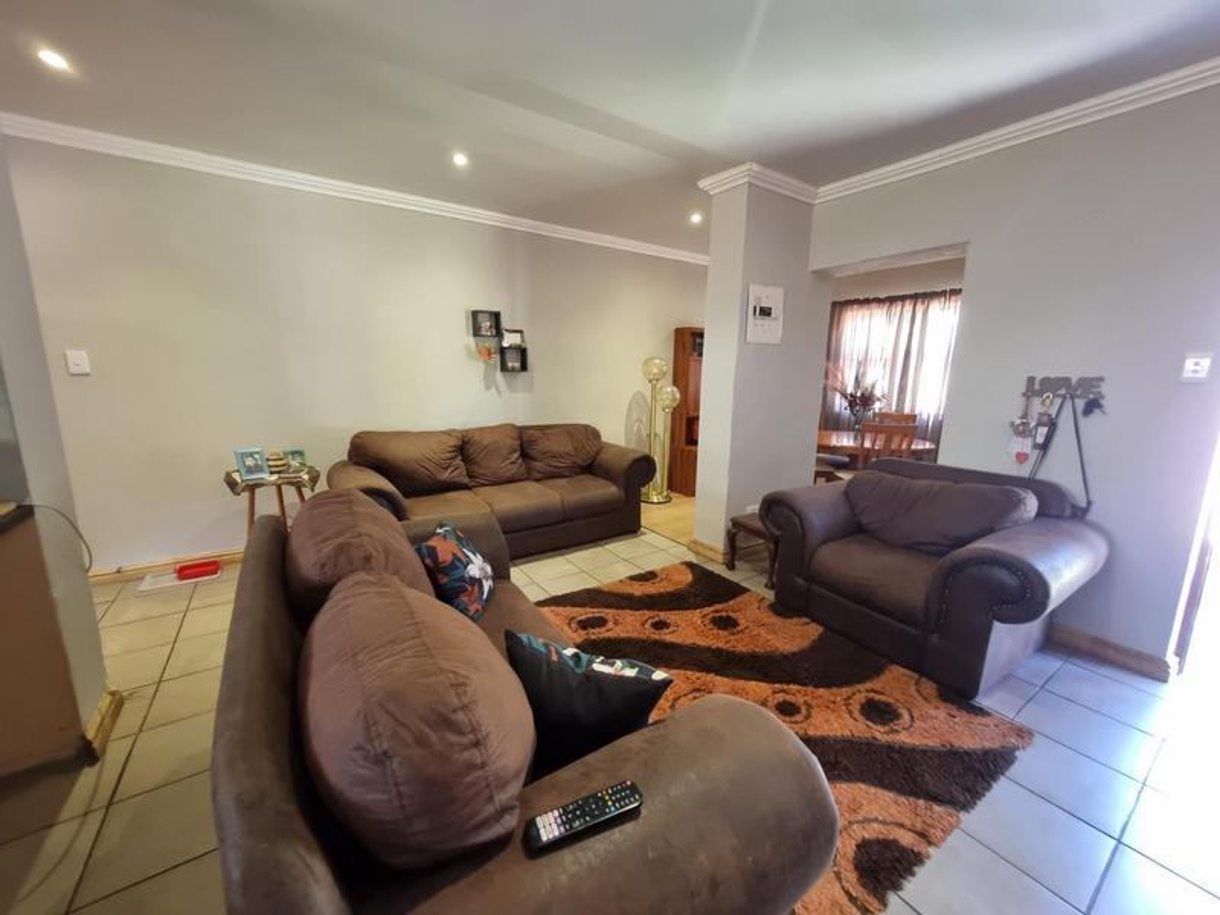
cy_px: 458
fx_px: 458
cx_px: 610
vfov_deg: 89.9
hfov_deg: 106.2
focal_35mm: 13
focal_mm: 1.74
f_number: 2.2
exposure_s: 1/33
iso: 400
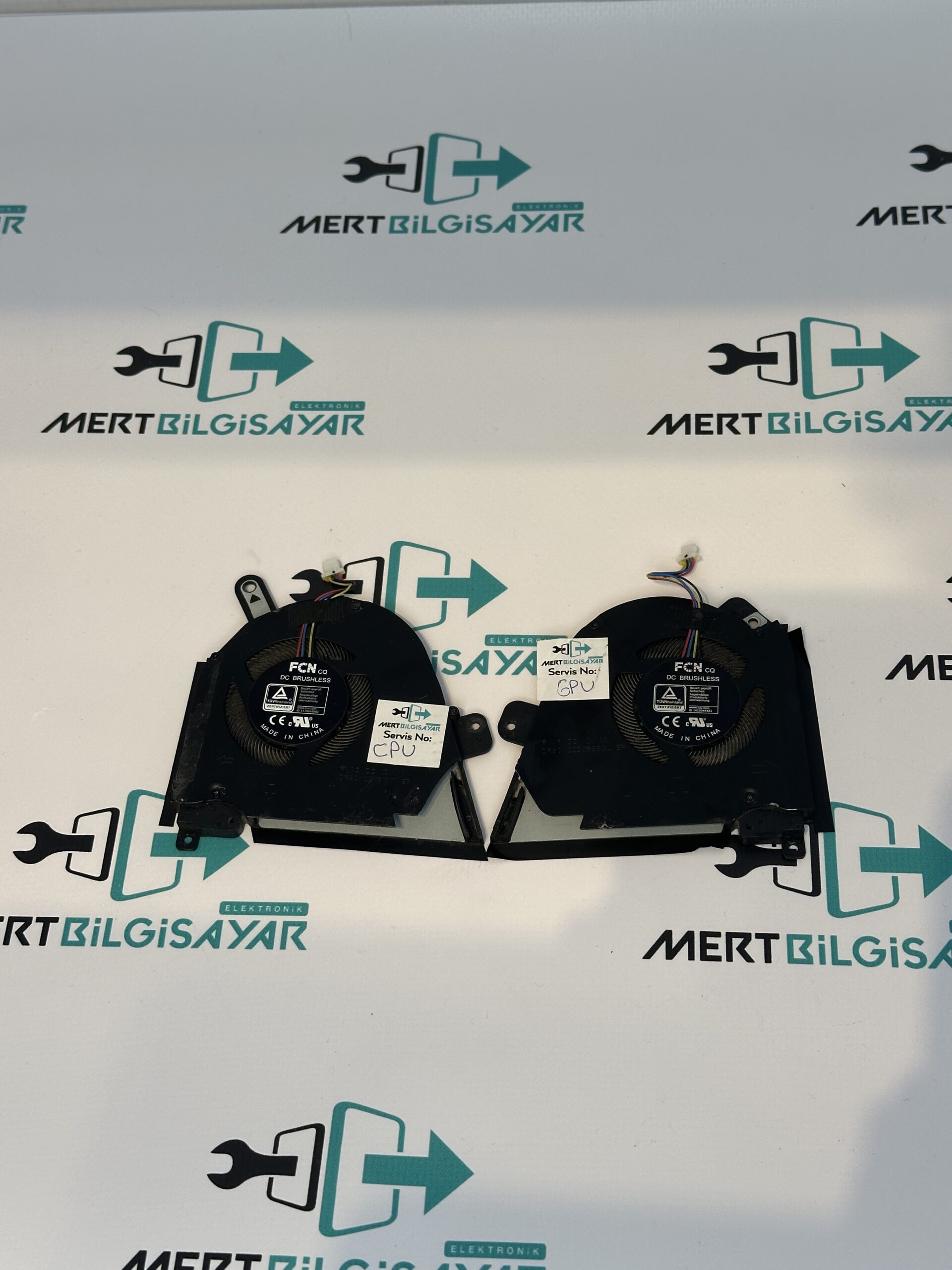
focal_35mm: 48
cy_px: 635
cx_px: 476
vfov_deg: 39.7
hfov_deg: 30.3
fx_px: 1760
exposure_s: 1/499
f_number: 1.78
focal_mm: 6.86
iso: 64
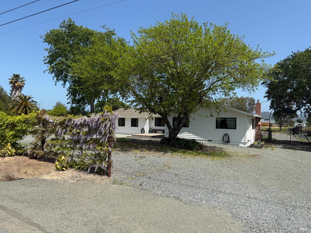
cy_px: 116
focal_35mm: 24
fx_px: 216
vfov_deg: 56.8
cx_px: 156
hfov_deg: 71.6
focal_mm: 6.76
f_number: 1.78
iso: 80
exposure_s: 1/3584
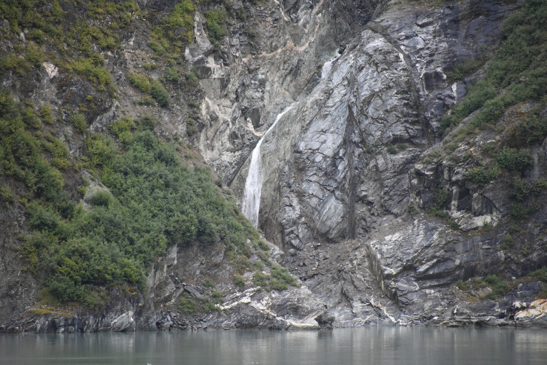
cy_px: 182
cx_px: 274
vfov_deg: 4.6
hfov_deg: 6.9
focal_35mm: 300
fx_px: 4559
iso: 5600
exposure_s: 1/640
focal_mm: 300
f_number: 5.6
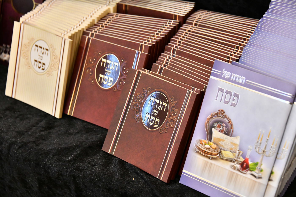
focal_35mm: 85
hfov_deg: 23.9
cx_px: 148
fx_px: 699
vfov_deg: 16.1
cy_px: 98
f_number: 5.6
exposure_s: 1/80
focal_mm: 85
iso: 3200
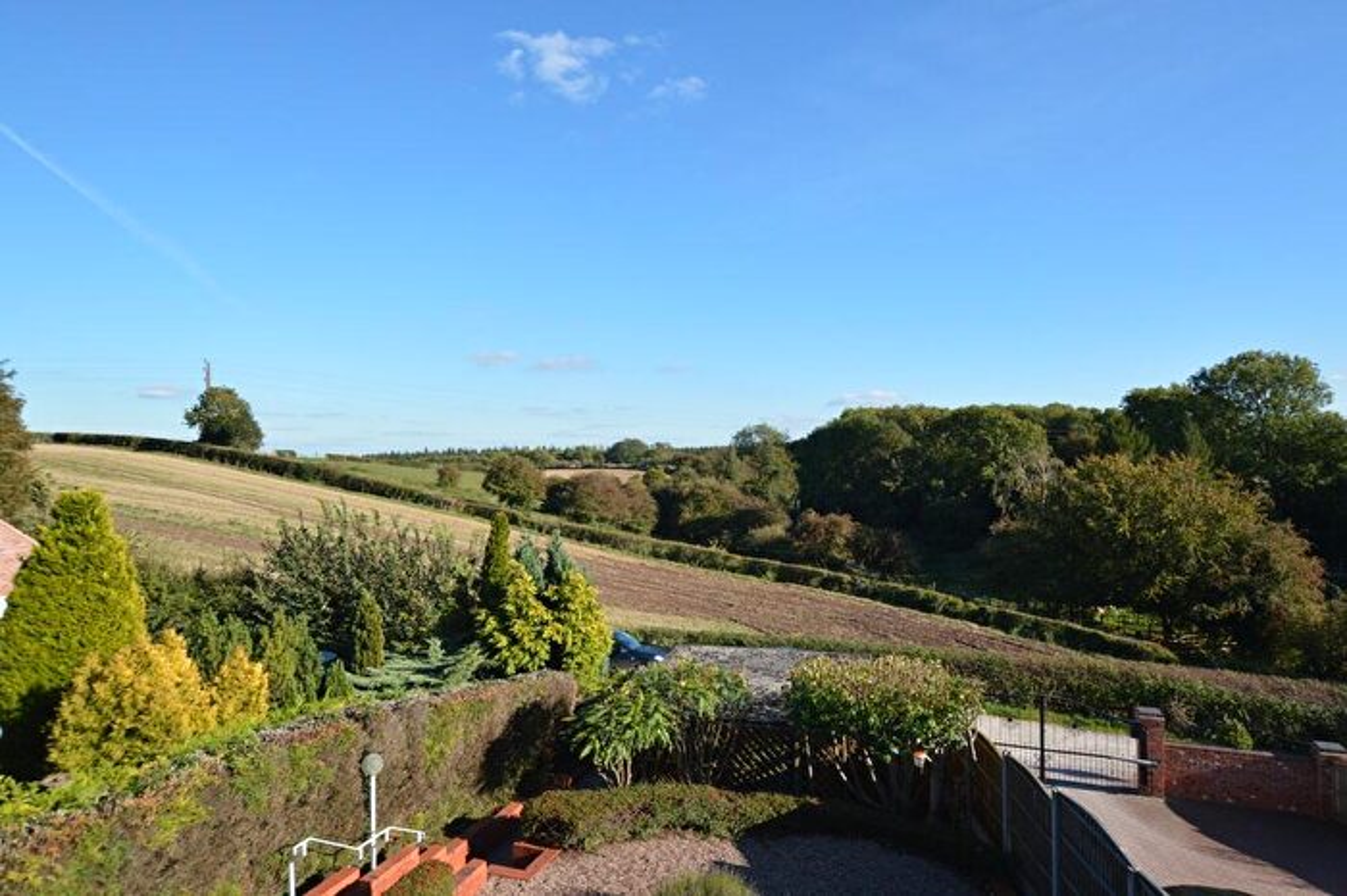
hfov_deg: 85.4
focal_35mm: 20
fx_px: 729
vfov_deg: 63.2
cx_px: 674
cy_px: 448
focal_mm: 13
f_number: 7.1
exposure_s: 1/200
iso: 100
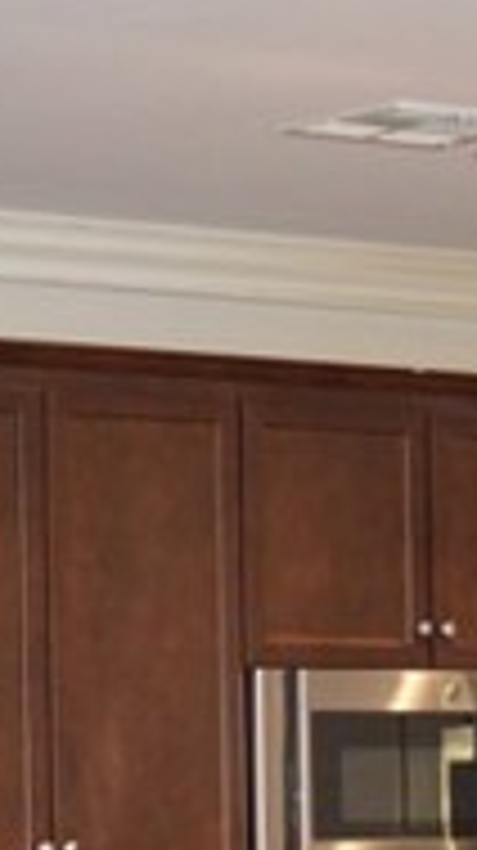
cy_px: 1021
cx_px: 652
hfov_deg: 6.4
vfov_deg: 11.3
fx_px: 4214
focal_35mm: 187
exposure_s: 1/60
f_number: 3.8
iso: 900
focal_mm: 22
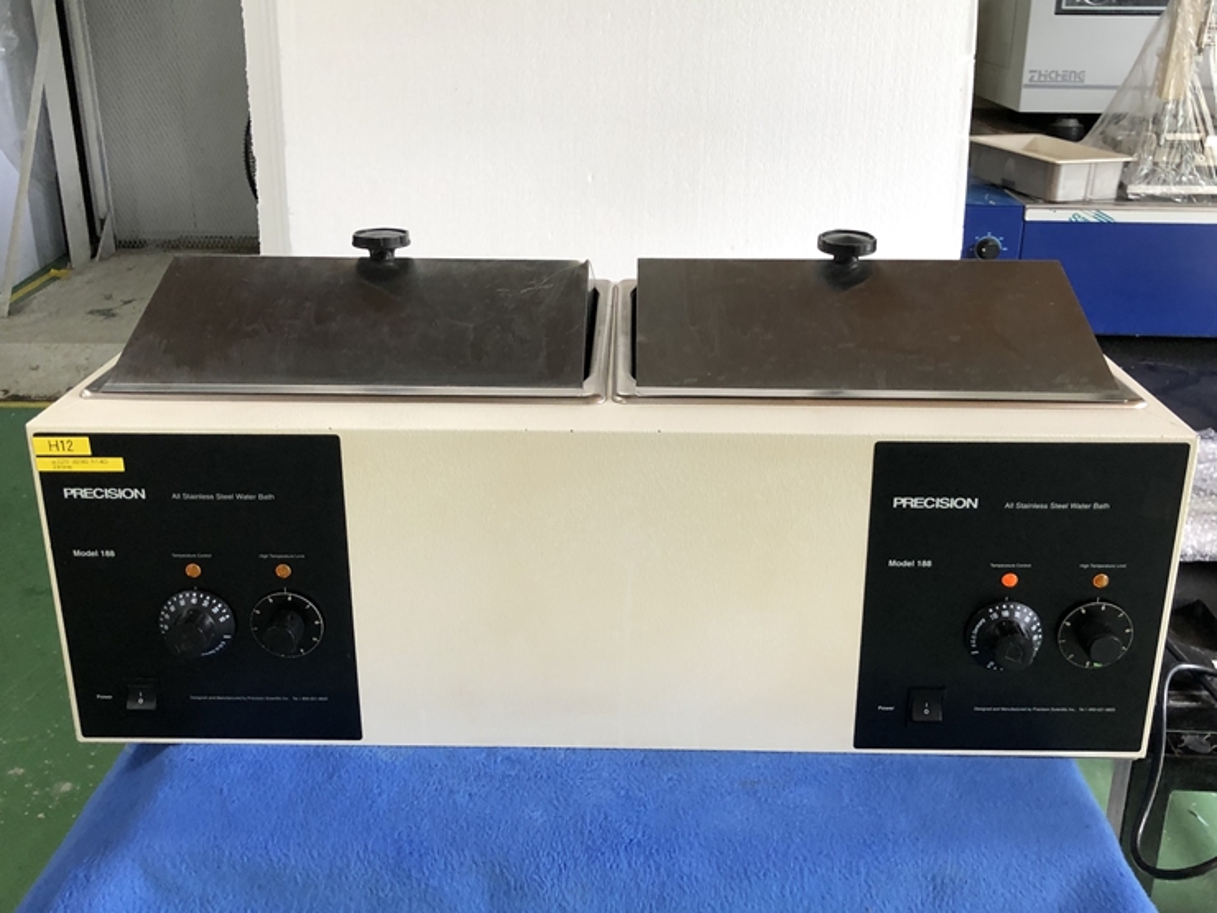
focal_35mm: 28
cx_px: 608
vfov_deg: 49.7
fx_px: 984
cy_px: 456
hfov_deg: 63.4
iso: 32
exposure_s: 1/30
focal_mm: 4
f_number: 1.8
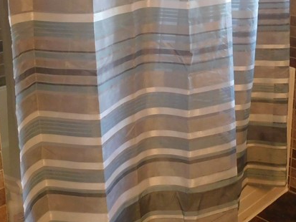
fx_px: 488
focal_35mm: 57
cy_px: -1
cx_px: 176
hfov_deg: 33.7
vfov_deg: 24.5
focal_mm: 4
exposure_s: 1/30
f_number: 3
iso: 280
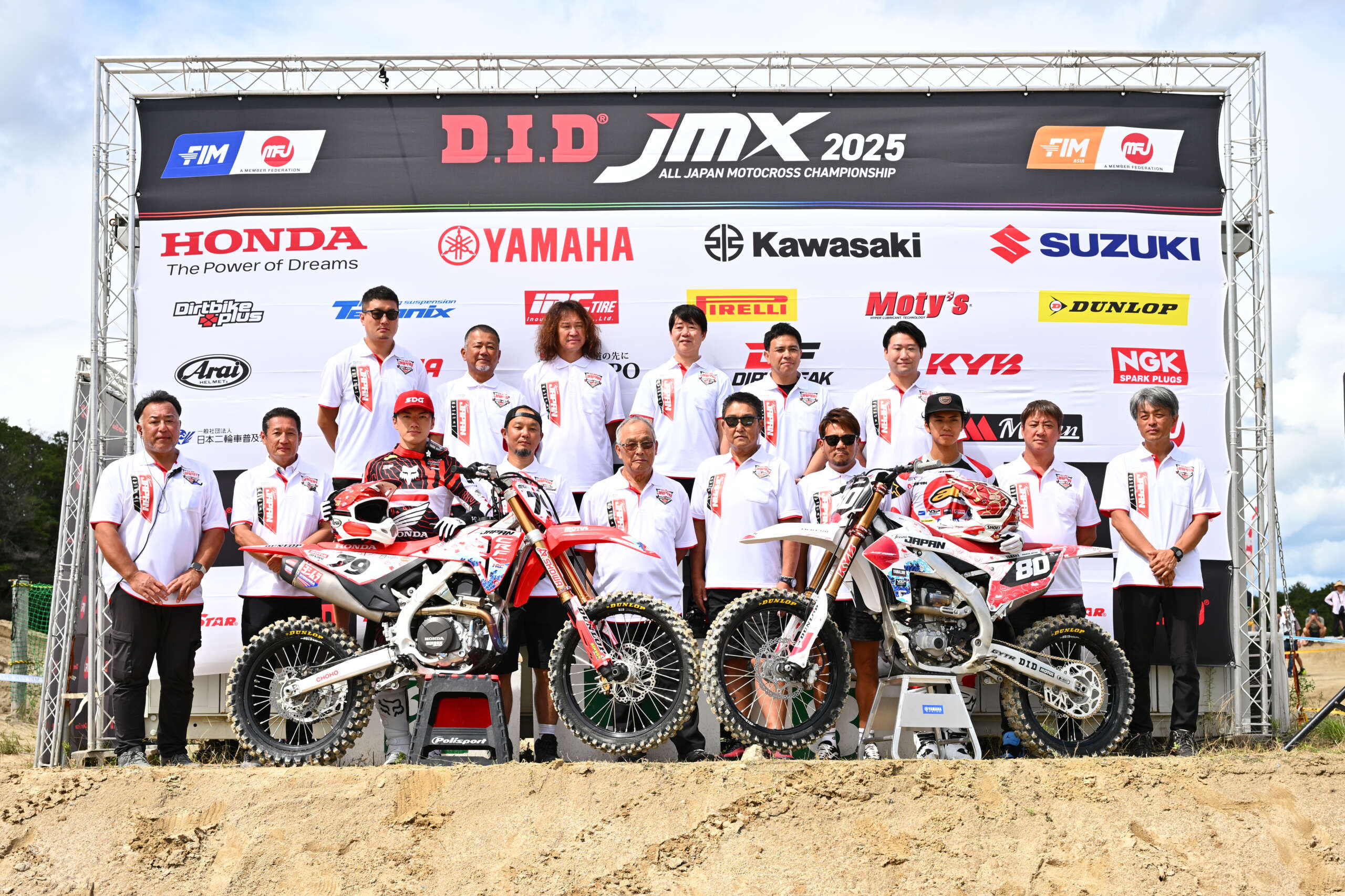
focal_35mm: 53
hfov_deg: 37.5
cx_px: 672
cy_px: 448
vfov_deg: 25.5
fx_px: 1980
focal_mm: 53
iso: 160
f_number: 8
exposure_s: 1/320
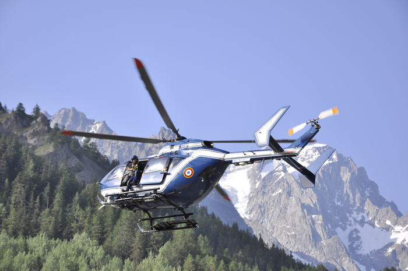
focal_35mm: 99
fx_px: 1121
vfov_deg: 13.8
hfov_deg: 20.6
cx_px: 204
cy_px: 136
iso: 400
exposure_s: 1/1250
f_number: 5.3
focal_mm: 66
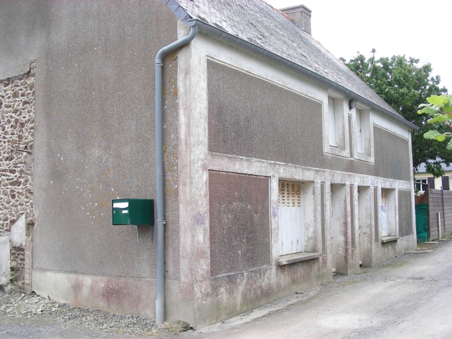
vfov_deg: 37.7
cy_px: 170
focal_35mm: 38
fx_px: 496
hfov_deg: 49.0
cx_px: 226
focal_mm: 6.3
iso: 50
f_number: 4
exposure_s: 1/117
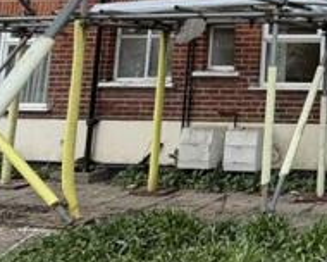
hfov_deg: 27.3
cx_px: 496
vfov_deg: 30.6
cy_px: 5
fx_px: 445
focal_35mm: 46
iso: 40
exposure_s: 1/241
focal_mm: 2.22
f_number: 2.2
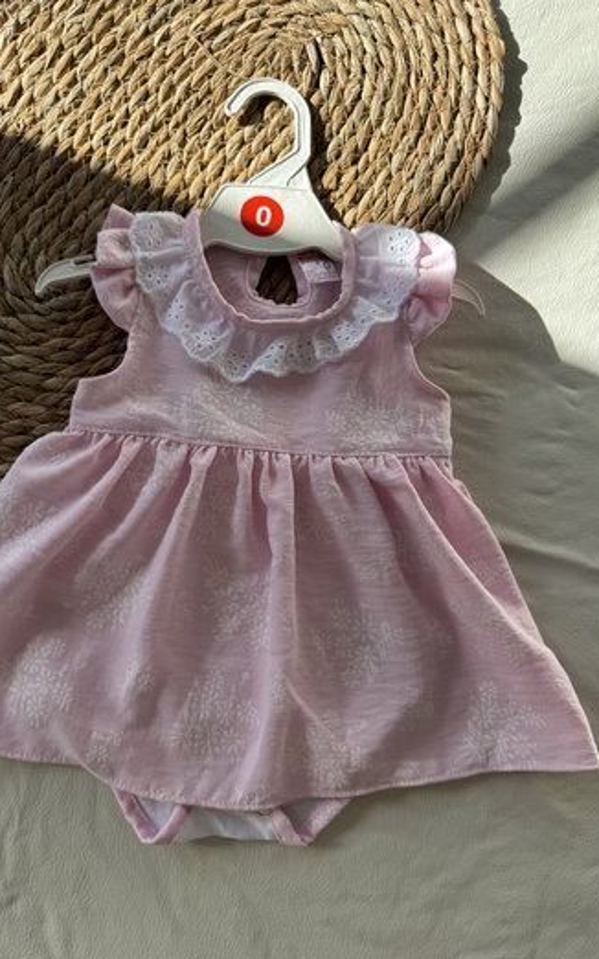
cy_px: 486
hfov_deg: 47.4
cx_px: 257
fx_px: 679
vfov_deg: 70.4
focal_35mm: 26
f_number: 1.78
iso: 80
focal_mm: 6.76
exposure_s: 1/1010
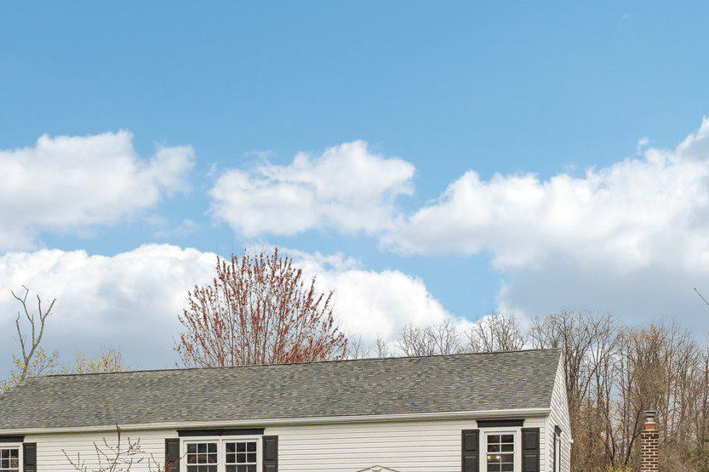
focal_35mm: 59
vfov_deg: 21.5
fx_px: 1162
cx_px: 167
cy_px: 547
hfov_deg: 33.2
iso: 500
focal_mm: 24
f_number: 8
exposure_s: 1/1250
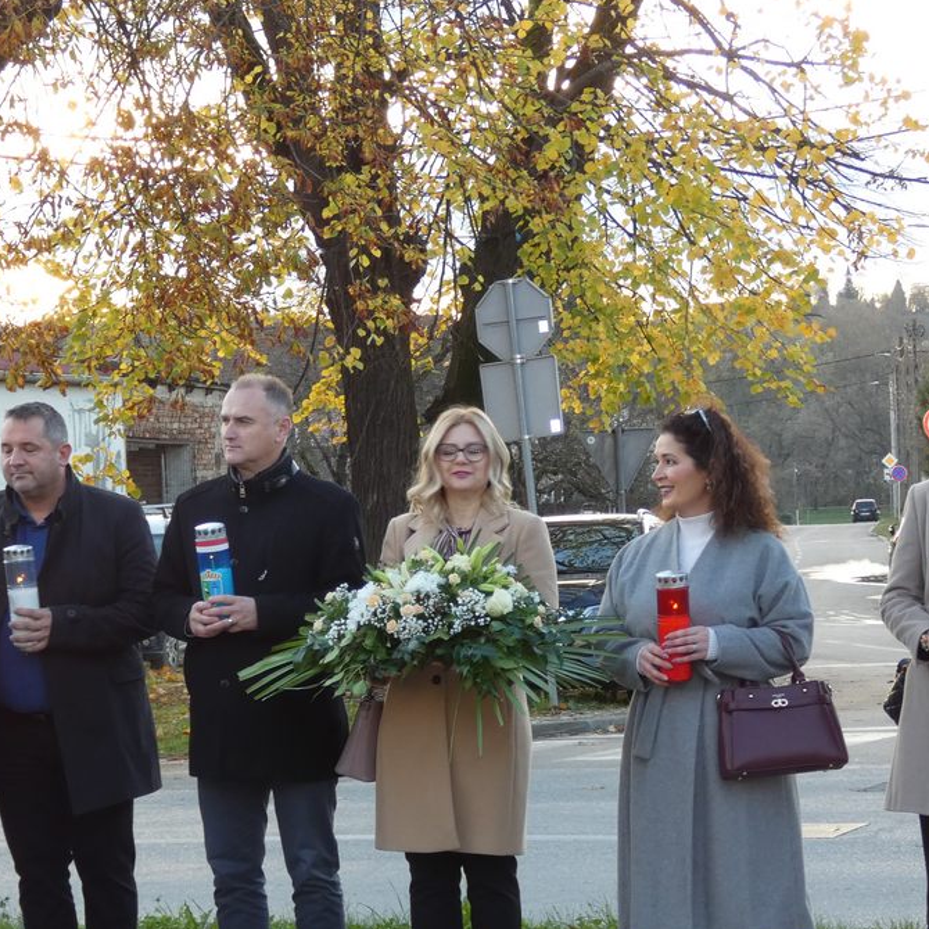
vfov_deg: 15.3
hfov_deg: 15.3
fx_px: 3461
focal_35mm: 114
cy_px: 617
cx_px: 349
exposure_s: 1/60
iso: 160
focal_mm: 12.9
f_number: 4.3
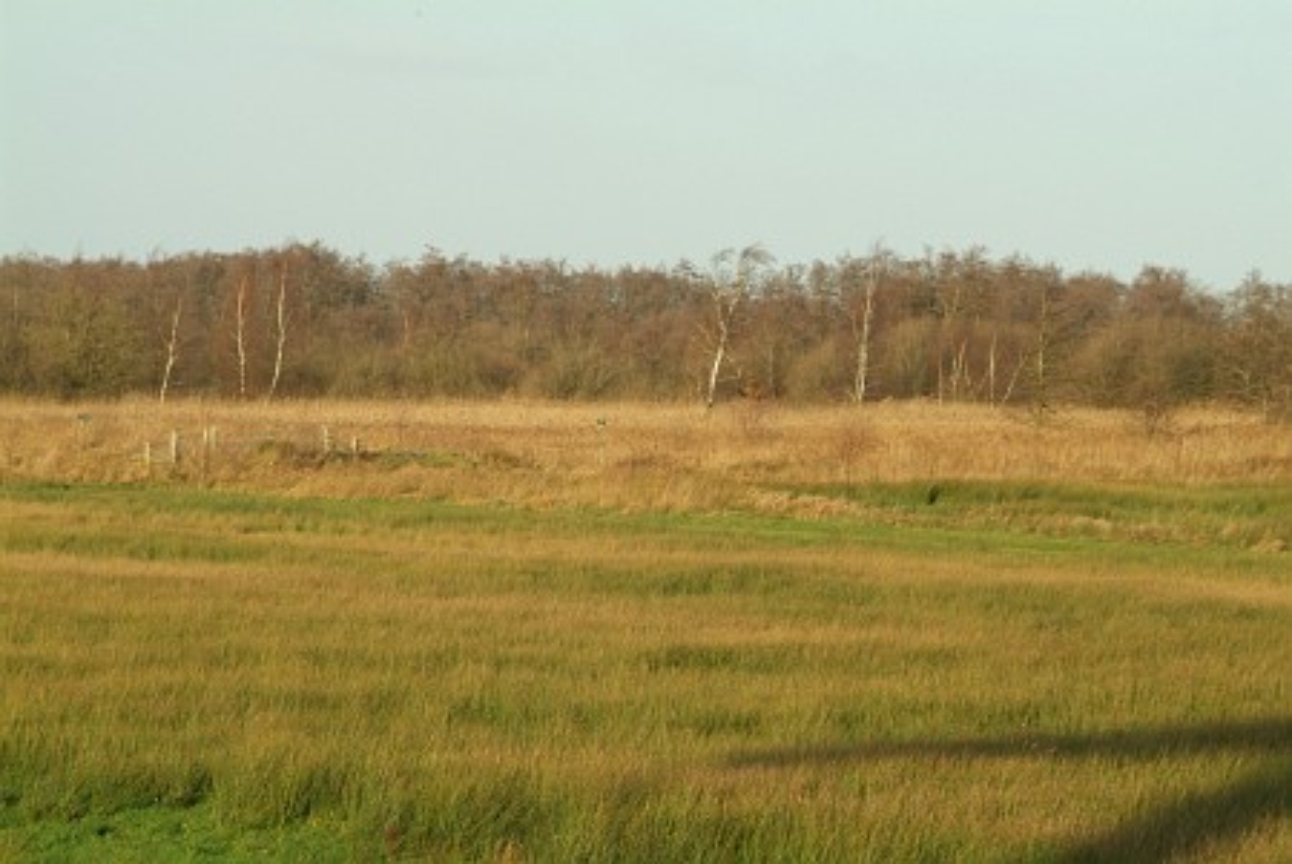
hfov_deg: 12.2
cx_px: 646
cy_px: 432
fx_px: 6035
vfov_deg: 8.2
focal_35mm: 168
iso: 400
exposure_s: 1/350
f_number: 9.5
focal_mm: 112
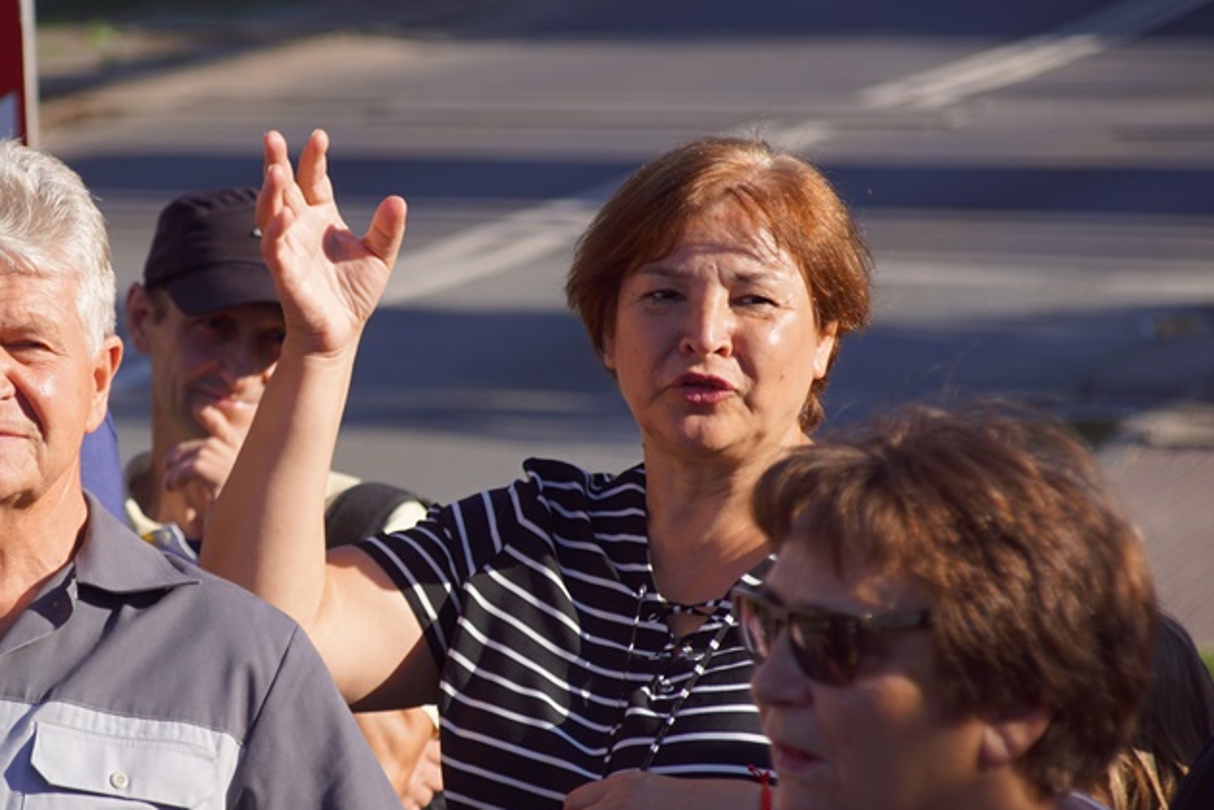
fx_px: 10624
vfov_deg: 4.4
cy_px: 468
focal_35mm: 315
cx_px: 283
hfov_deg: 6.5
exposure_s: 1/320
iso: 100
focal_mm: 130
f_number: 6.3
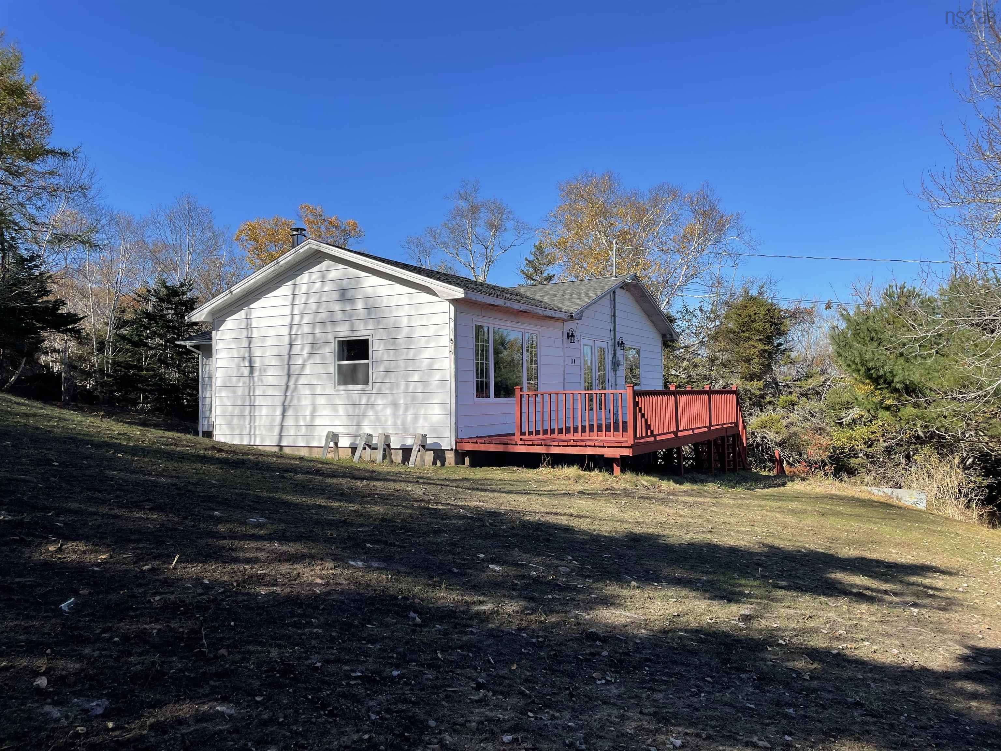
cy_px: 376
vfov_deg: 53.1
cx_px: 500
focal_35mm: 26
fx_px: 752
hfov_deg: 67.3
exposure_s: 1/2747
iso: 32
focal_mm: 4.2
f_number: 1.6
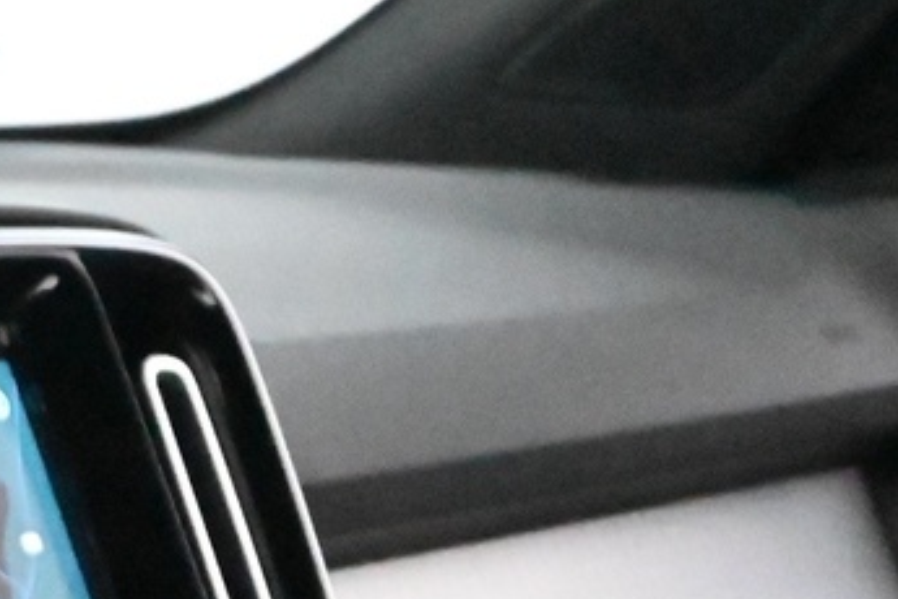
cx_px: -299
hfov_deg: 6.3
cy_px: 857
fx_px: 8081
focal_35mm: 324
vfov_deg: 4.2
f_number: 6
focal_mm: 46
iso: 22800
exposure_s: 1/80
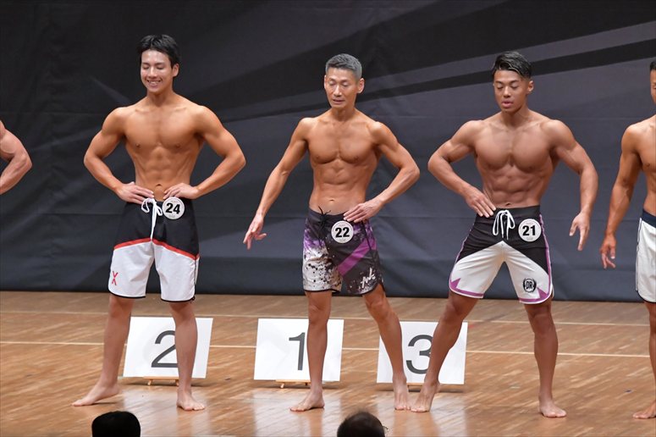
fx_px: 4918
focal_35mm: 270
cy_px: 218
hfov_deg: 7.6
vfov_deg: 5.1
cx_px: 328
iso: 8000
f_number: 5.6
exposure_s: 1/400
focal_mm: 180
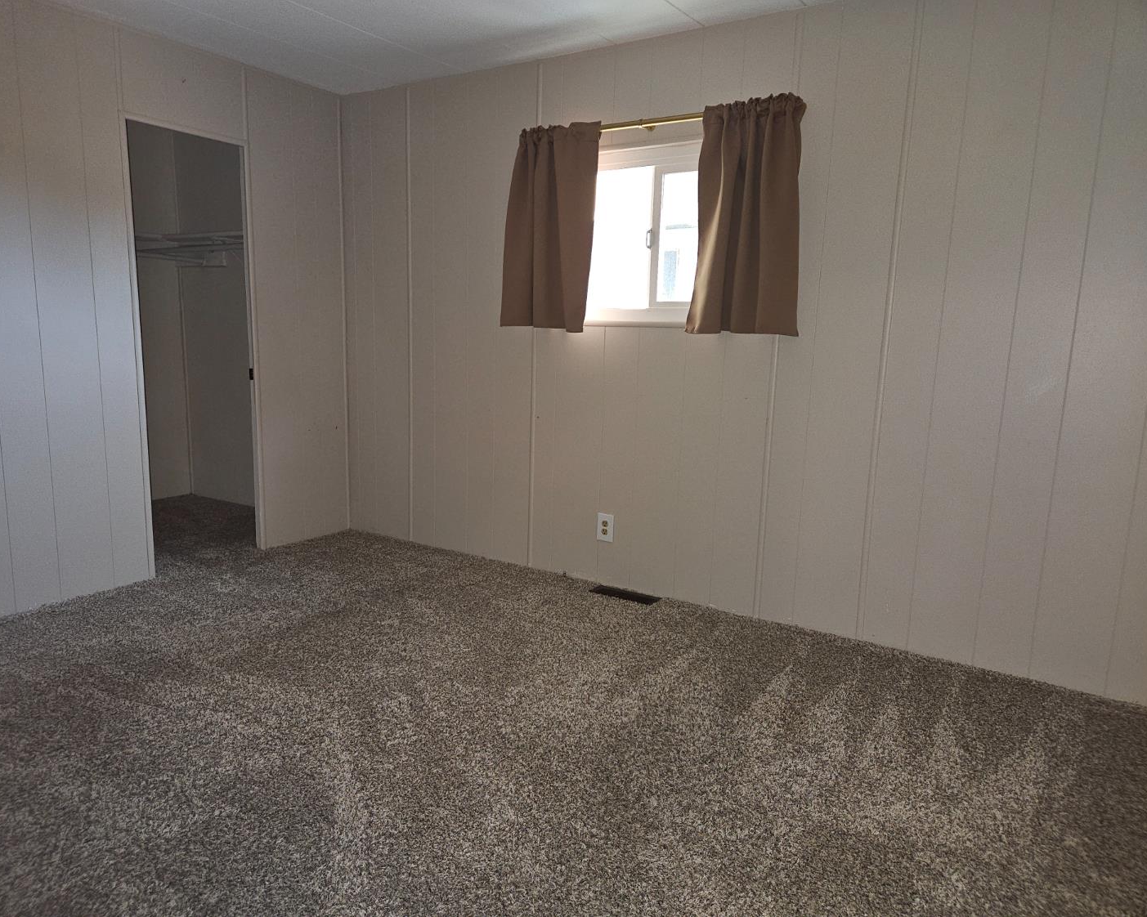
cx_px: 553
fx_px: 815
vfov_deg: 58.8
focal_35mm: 24
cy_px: 459
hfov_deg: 70.3
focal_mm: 5.4
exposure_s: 1/10.5
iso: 125
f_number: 1.8
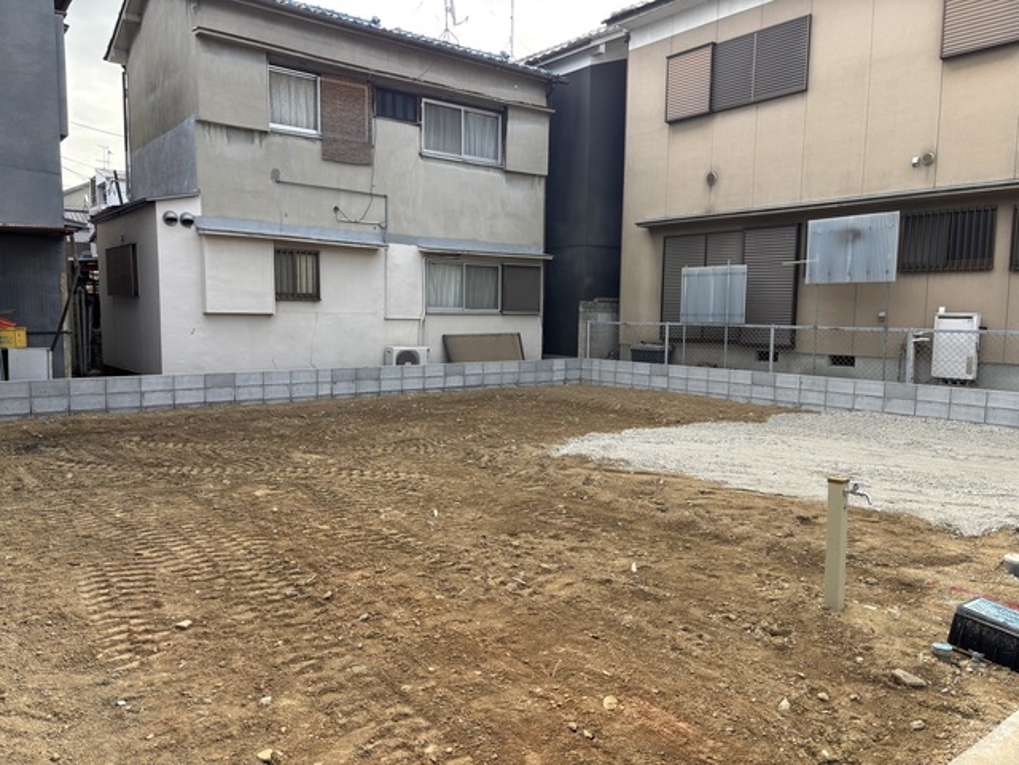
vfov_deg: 53.1
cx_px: 510
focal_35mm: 26
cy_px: 382
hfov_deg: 67.3
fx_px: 765
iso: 50
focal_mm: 5.96
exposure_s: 1/758
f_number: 1.6
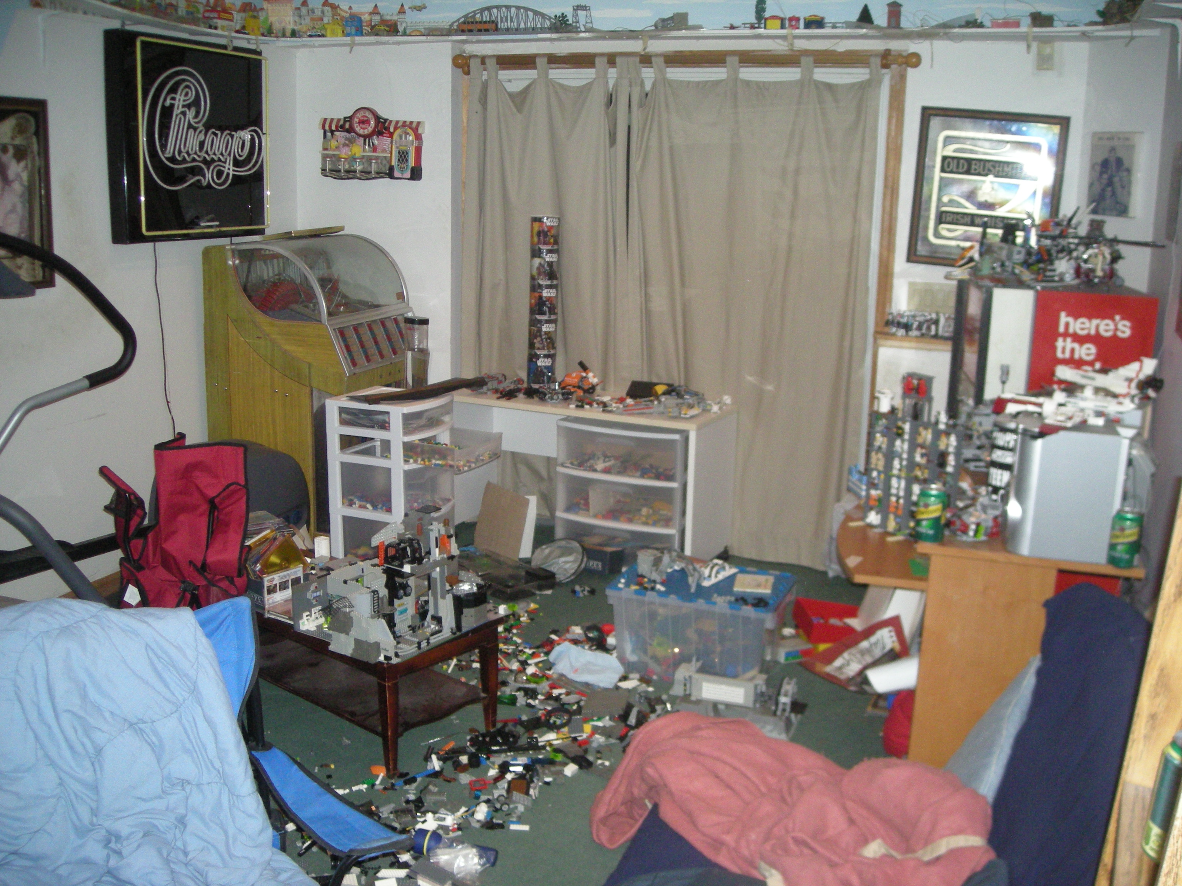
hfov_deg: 52.6
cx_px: 591
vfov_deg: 40.7
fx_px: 1195
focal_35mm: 35
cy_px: 443
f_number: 2.8
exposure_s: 1/60
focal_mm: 5.7
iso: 366
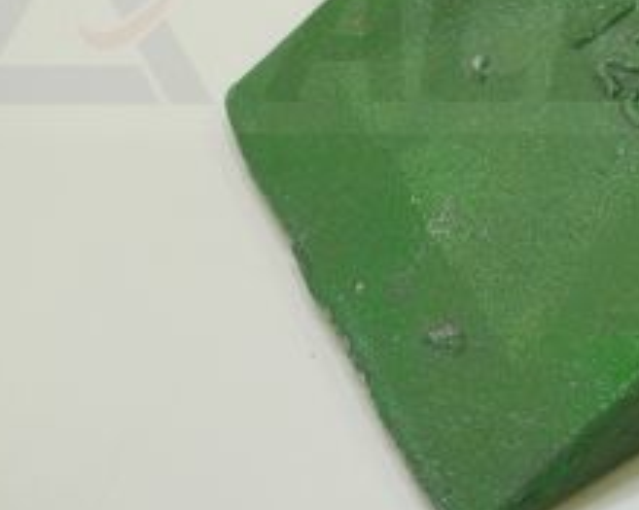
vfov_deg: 18.7
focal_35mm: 80
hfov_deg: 21.4
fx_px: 1512
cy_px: 9
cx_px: 849
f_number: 2.8
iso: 100
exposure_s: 1/35
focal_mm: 6
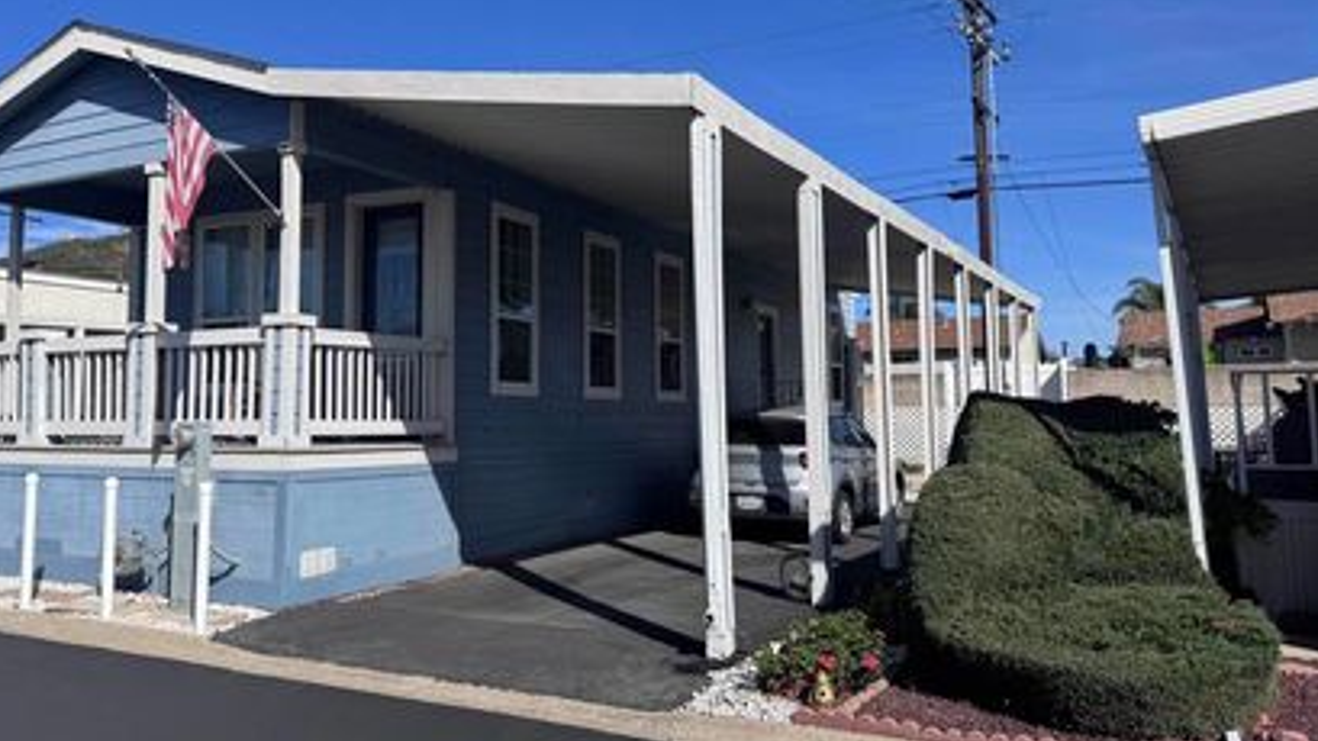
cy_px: 321
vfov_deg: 36.6
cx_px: 516
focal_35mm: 32
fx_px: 1118
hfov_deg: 60.4
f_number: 1.78
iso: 80
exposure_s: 1/7092
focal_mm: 6.76
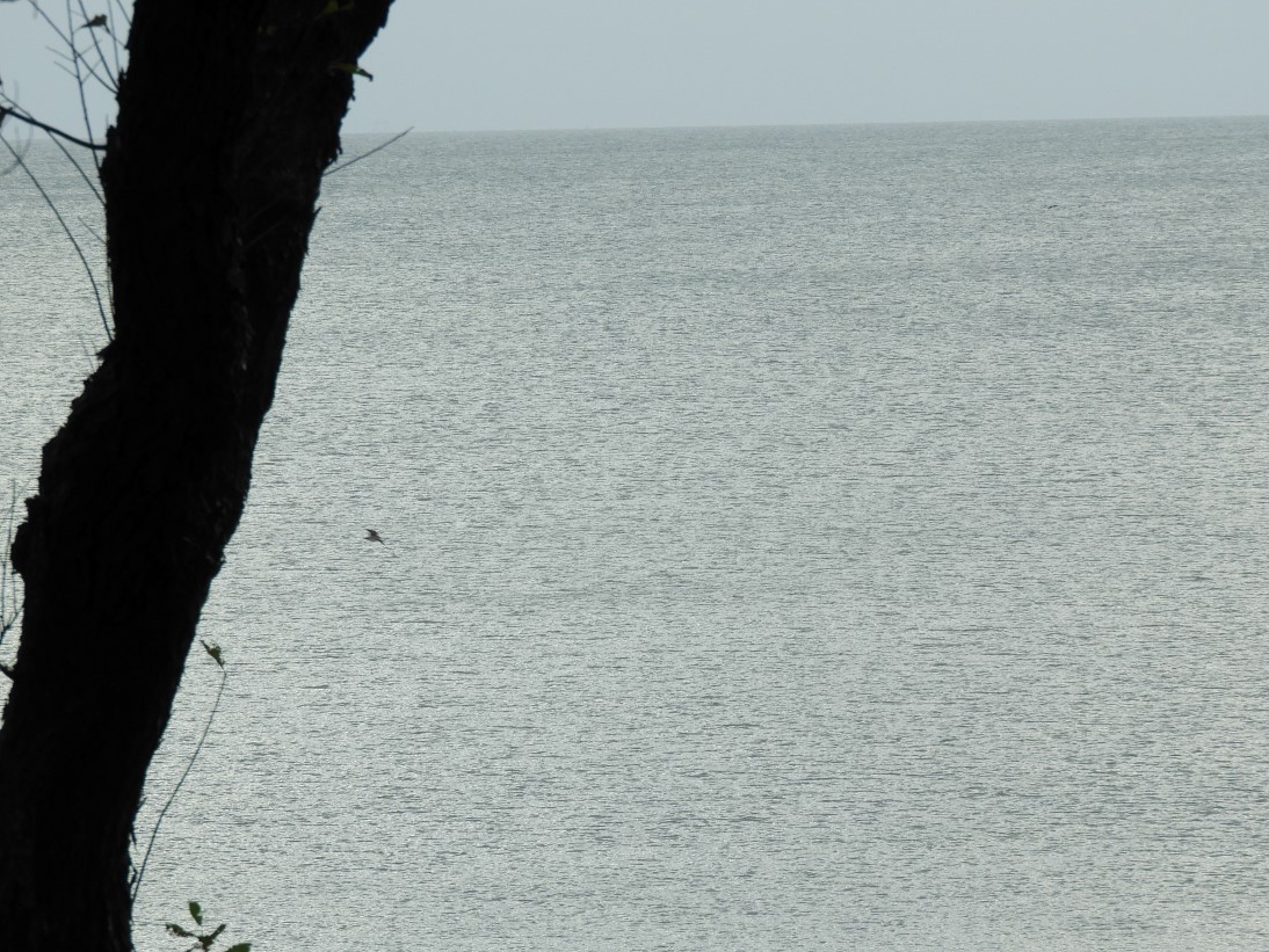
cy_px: 615
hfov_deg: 6.0
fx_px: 12064
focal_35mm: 329
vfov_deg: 4.5
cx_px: 686
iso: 100
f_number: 5.5
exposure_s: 1/125
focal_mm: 44.8
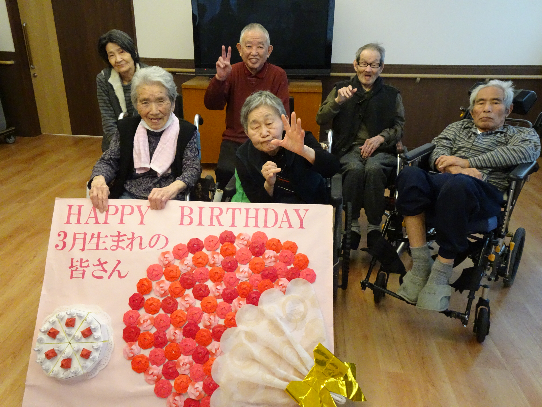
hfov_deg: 63.4
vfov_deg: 49.7
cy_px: 204
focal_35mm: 28
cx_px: 271
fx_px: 438
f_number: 3.5
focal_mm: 4.75
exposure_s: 1/60
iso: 1250
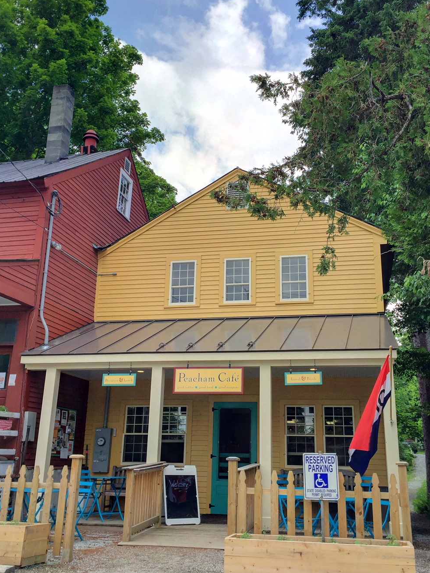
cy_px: 283
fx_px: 596
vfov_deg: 51.3
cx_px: 230
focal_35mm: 36
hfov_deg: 39.7
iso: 32
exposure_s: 1/1236
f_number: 2.2
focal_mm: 4.15
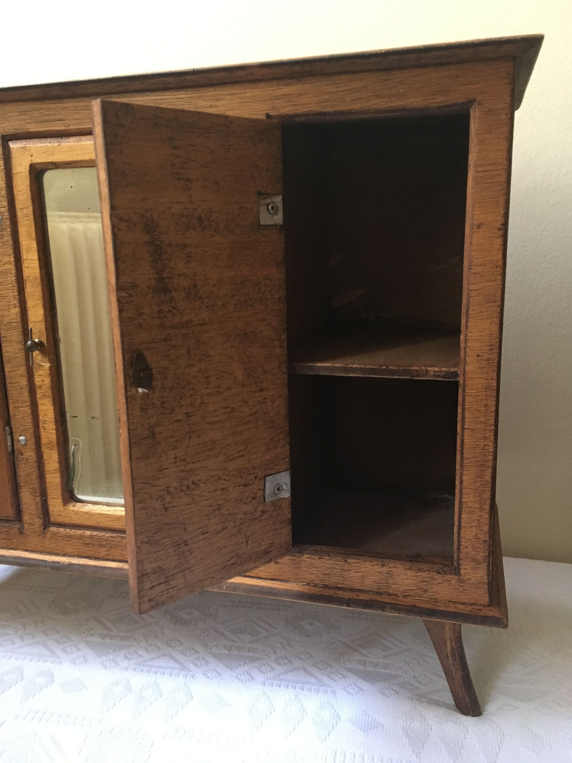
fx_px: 639
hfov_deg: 48.2
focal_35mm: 29
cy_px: 382
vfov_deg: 61.7
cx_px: 286
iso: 200
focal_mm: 4.15
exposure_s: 1/25
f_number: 2.2
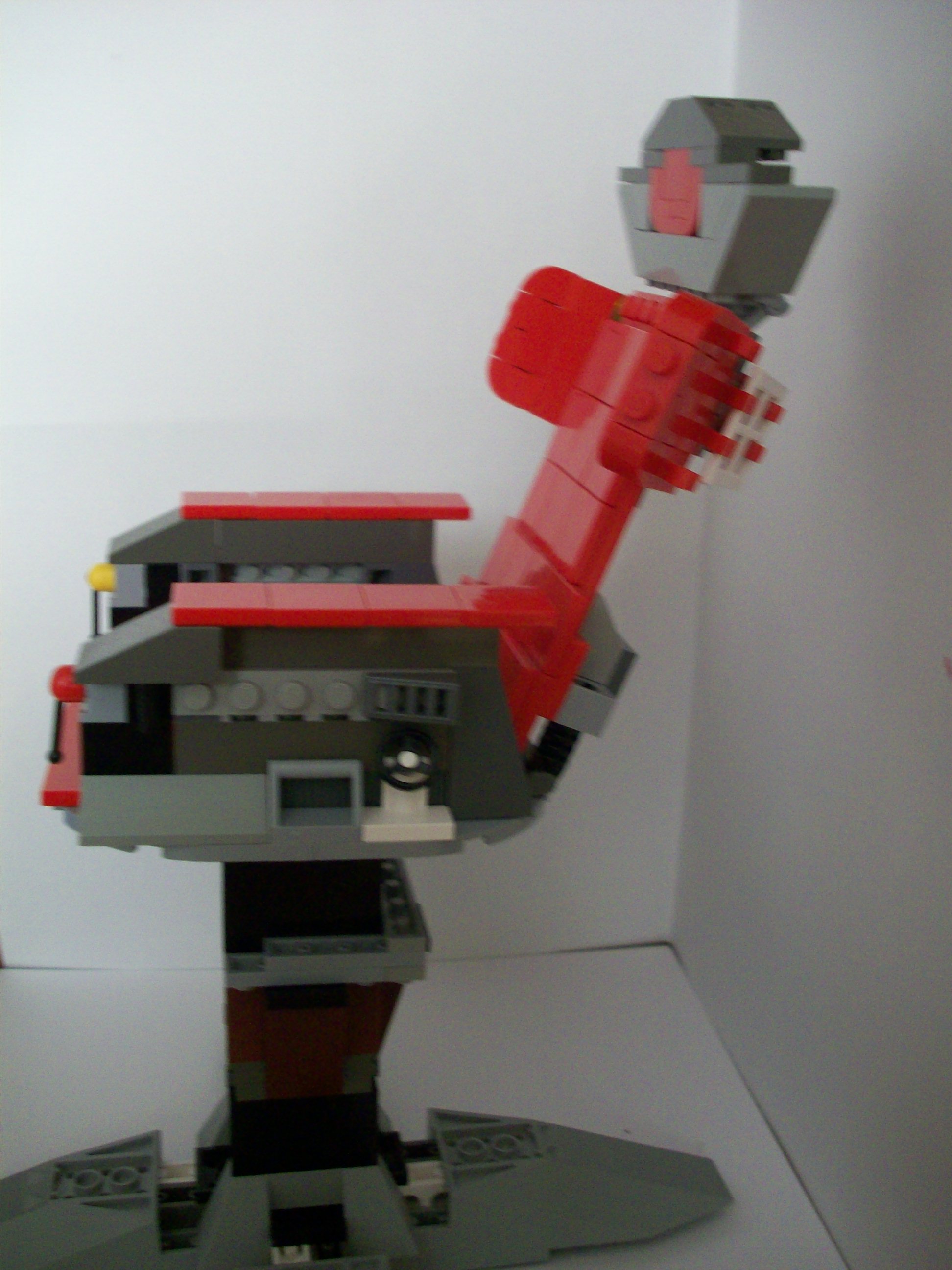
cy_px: 635
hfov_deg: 38.7
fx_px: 1357
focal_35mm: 37
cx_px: 476
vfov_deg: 50.1
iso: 160
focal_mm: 6.2
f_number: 2.8
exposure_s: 1/13.6
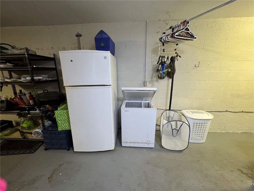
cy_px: 96
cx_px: 127
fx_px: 103
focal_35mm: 14
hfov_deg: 102.1
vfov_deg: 85.7
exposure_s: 1/60
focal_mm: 2.22
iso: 320
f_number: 2.2
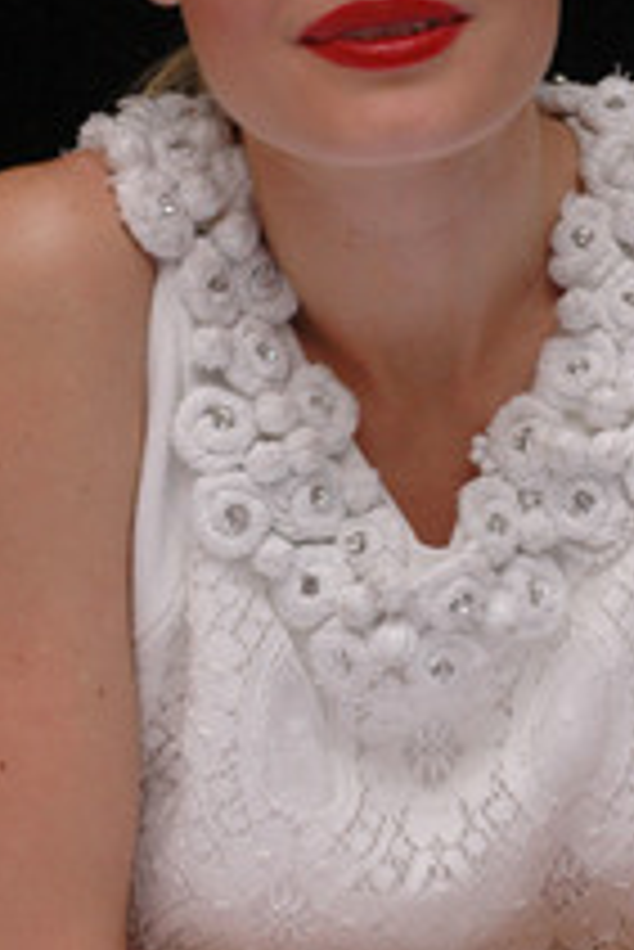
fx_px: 5986
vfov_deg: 9.1
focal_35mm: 227
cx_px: 472
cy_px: 324
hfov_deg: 6.1
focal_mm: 80
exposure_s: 1/400
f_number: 10
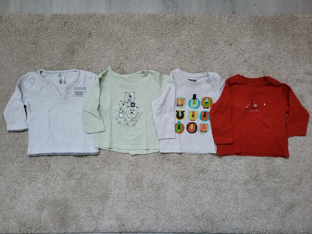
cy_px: 117
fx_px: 234
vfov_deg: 53.1
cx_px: 156
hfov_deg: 67.3
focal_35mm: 26
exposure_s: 1/50
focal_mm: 5.4
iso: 800
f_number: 1.8
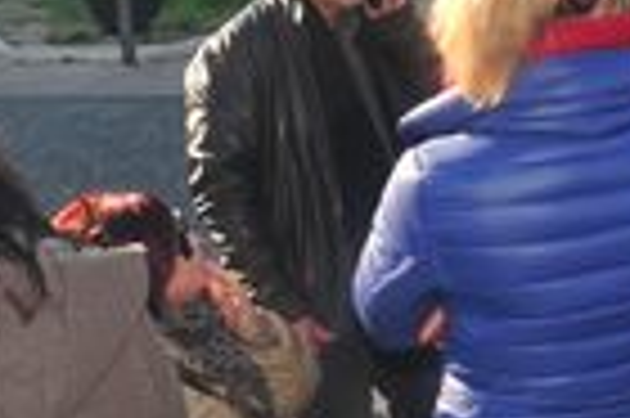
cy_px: -9
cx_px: 544
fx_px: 1835
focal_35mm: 105
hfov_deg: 19.2
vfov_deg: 12.8
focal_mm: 23
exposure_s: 1/250
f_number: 13
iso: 500
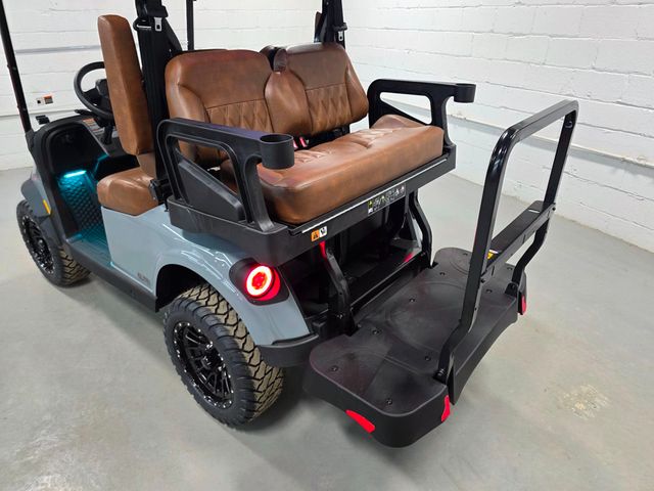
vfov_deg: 58.9
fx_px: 435
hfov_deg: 73.9
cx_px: 327
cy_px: 246
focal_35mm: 23
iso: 160
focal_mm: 6.3
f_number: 1.7
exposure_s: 1/120
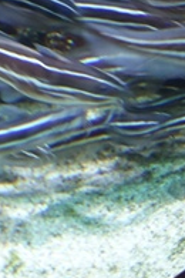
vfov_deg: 15.2
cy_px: -123
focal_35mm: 126
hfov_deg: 10.0
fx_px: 971
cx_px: -199
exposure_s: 1/30
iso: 400
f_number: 1.8
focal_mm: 8.8
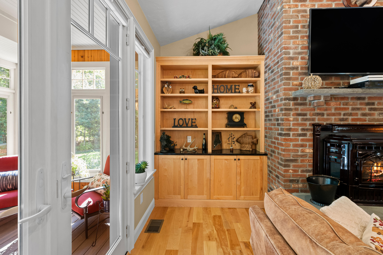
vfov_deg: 77.3
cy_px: 128
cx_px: 192
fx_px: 160
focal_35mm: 15
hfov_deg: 100.4
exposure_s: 1
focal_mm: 15
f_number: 11
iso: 320
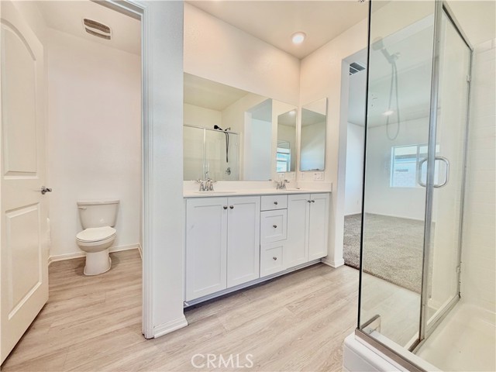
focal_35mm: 14
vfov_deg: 85.7
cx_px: 248
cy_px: 186
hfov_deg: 102.1
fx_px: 201
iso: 100
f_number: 2.2
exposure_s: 1/120
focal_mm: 2.22
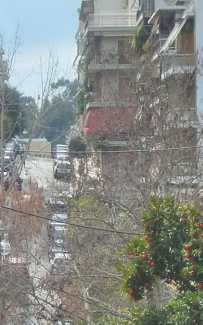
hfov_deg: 5.5
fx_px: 2098
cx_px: 47
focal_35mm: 237
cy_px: 40
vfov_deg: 8.8
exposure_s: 1/500
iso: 200
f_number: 5
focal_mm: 11.9
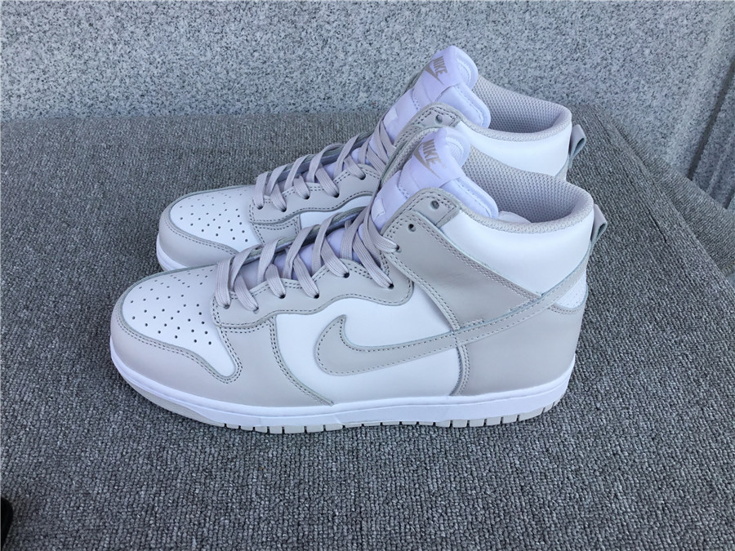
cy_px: 276
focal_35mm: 31
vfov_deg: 45.4
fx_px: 658
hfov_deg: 58.4
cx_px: 368
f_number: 2.4
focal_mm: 3.3
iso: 25
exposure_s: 1/458
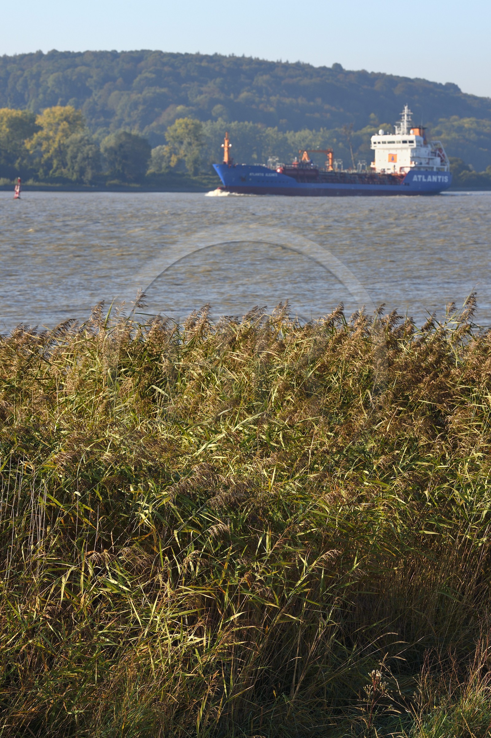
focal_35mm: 122
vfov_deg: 16.8
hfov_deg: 11.2
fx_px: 2498
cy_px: 369
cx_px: 246
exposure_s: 1/250
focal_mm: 122
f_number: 9
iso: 200
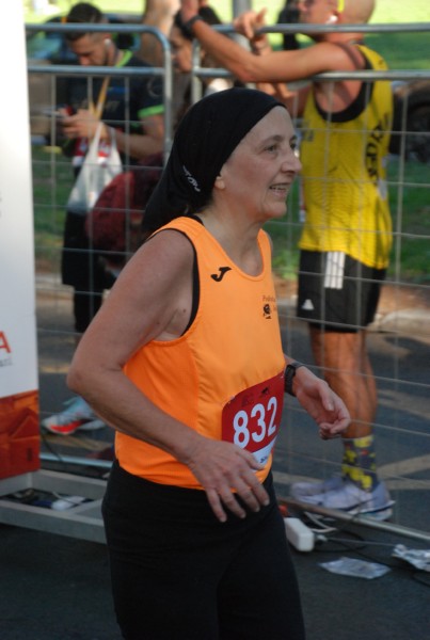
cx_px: 215
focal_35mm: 105
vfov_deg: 19.4
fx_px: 1871
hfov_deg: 13.1
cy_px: 320
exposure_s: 1/400
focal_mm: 70
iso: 1000
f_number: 5.6
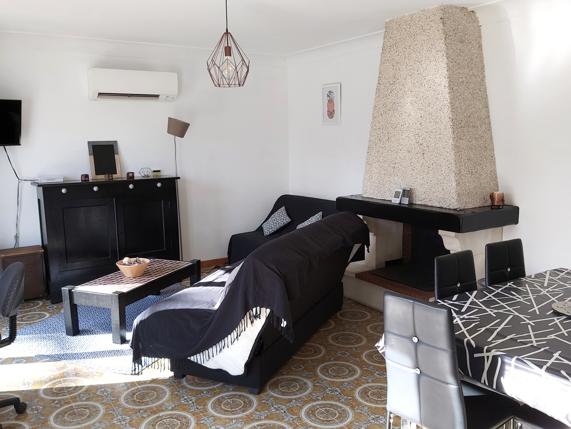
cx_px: 286
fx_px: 429
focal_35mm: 26
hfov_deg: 67.3
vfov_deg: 53.1
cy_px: 214
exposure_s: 1/103
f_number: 1.7
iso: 64
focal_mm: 3.92
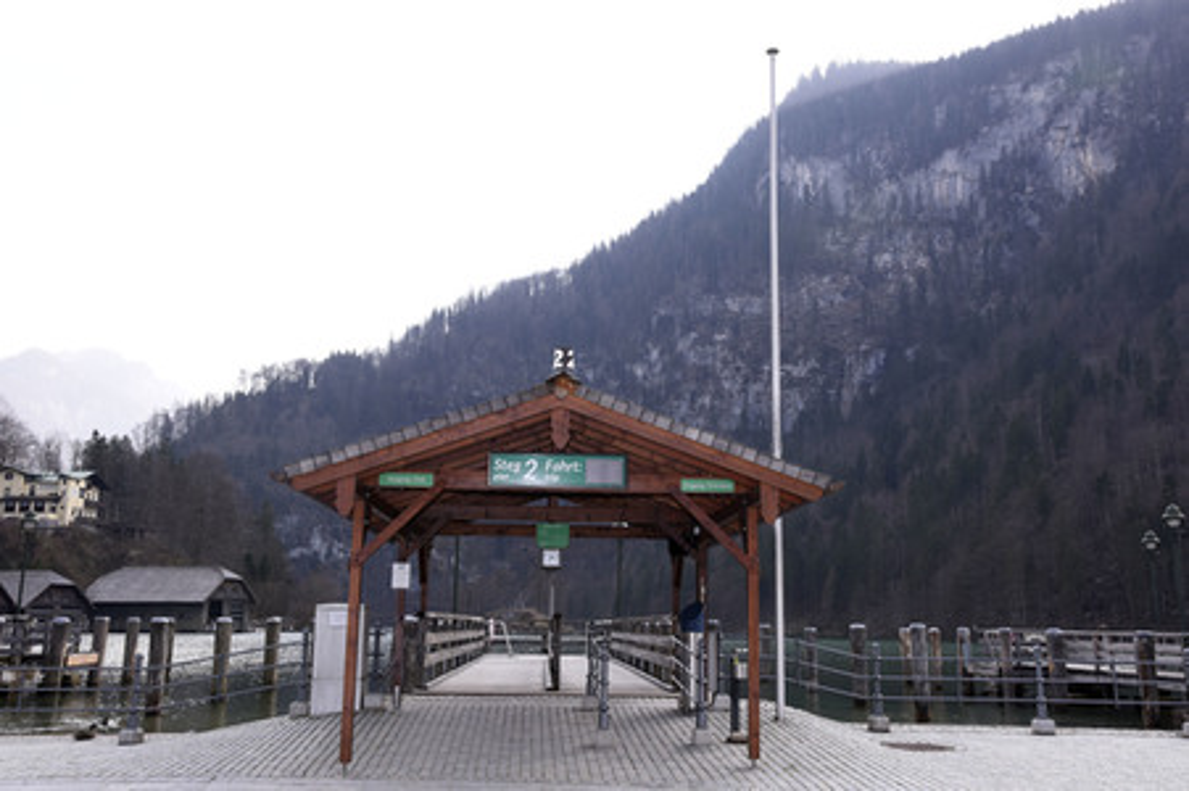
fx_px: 1155
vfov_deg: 37.8
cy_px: 396
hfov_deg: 54.5
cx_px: 594
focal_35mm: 35
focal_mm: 35
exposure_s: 1/160
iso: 640
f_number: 11
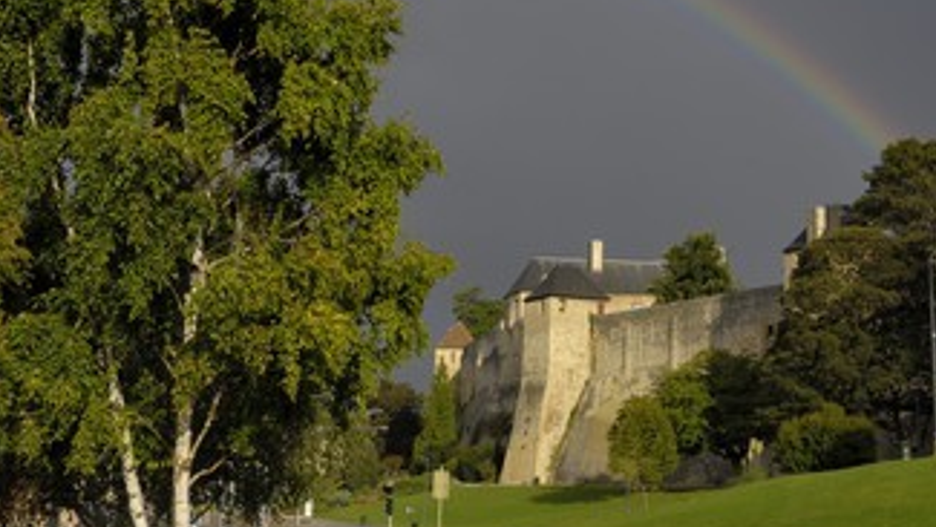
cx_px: 592
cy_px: 138
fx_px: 1415
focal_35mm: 57
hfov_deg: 36.4
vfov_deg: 20.9
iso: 100
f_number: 9.5
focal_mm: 28
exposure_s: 1/160
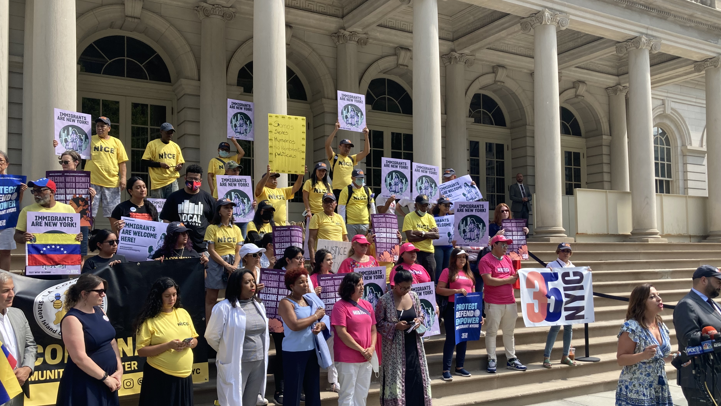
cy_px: 230
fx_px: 631
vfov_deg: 35.6
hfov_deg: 59.4
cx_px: 383
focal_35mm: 33
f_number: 1.8
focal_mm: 3.99
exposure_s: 1/810
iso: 20
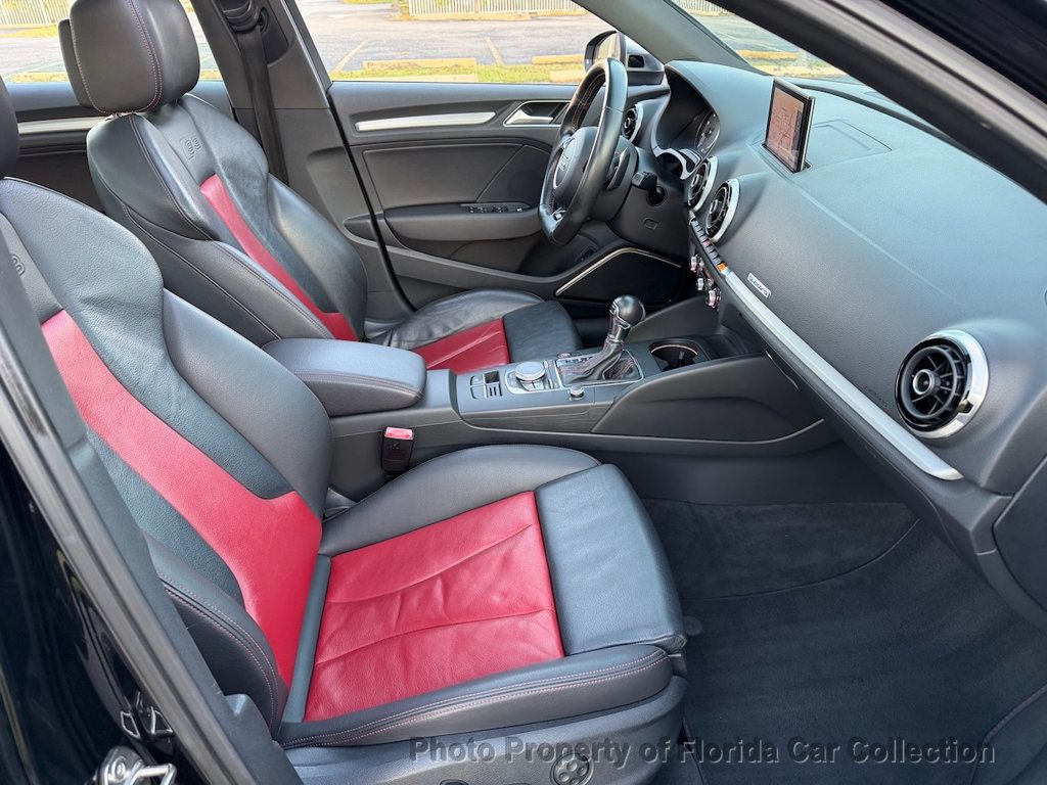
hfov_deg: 71.6
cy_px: 392
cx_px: 524
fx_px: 726
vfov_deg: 56.8
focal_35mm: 24
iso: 200
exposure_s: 1/64
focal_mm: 6.76
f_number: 1.78
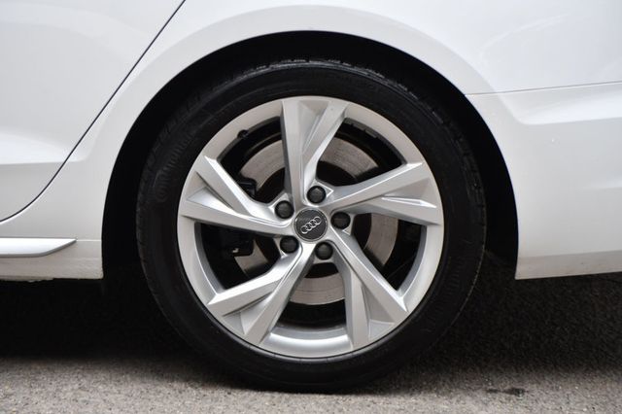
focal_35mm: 153
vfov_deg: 9.0
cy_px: 207
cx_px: 311
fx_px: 2642
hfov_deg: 13.4
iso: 400
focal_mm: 102
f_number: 5.6
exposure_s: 1/250
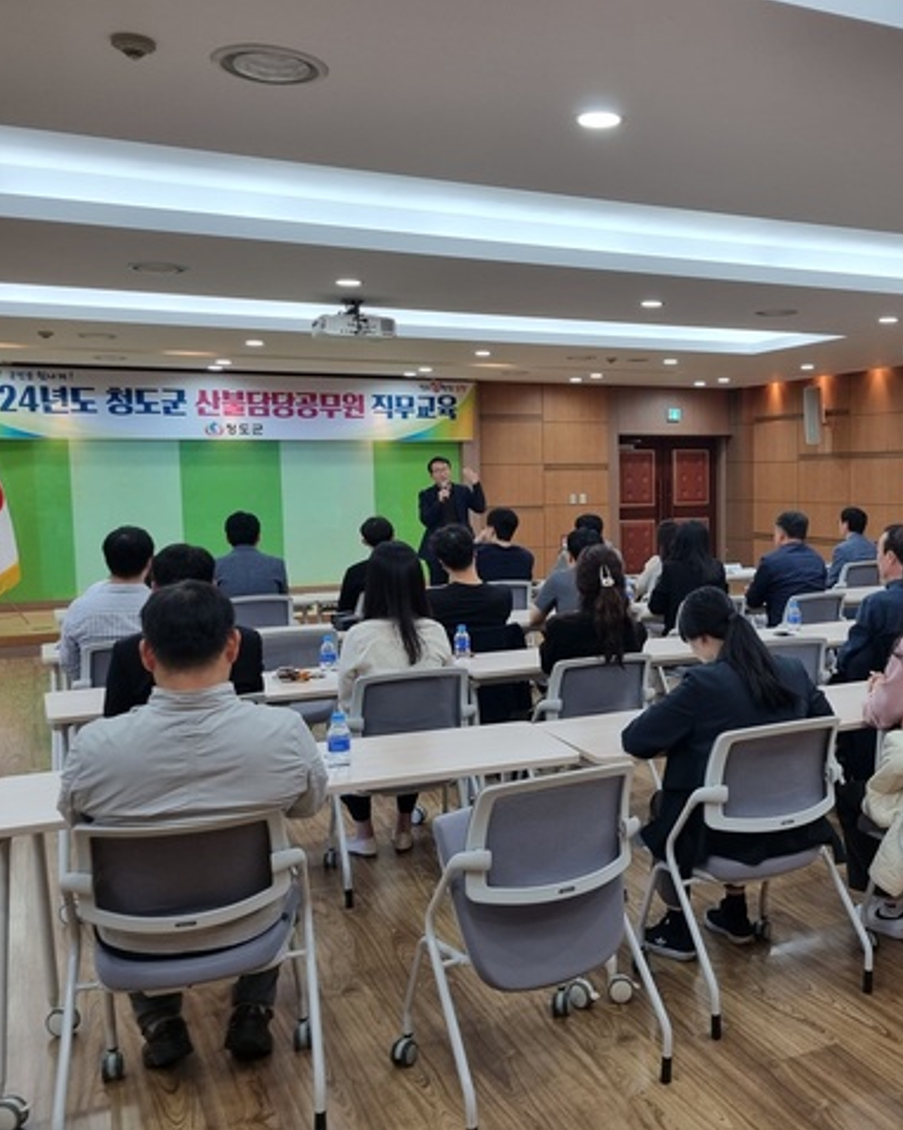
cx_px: 634
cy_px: 565
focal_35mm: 34
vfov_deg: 52.9
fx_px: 1137
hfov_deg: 42.5
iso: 100
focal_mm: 5.4
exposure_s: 1/120
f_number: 1.8
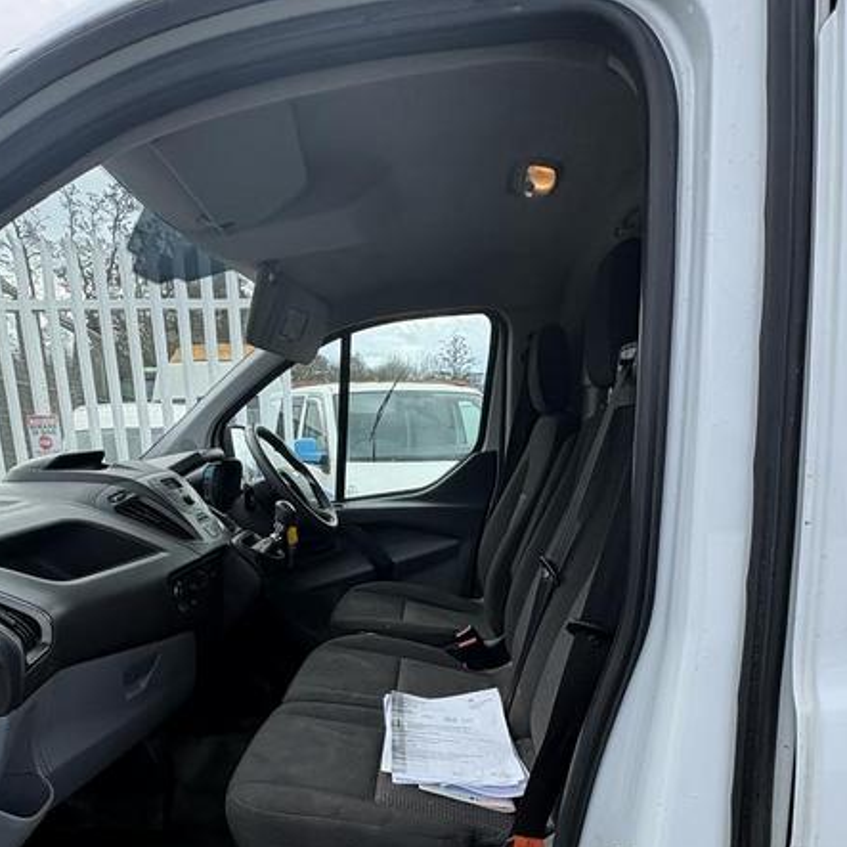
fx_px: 692
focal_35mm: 25
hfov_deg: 62.8
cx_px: 377
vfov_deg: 59.4
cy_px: 641
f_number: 2.2
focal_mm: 2.22
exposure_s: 1/280
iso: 64
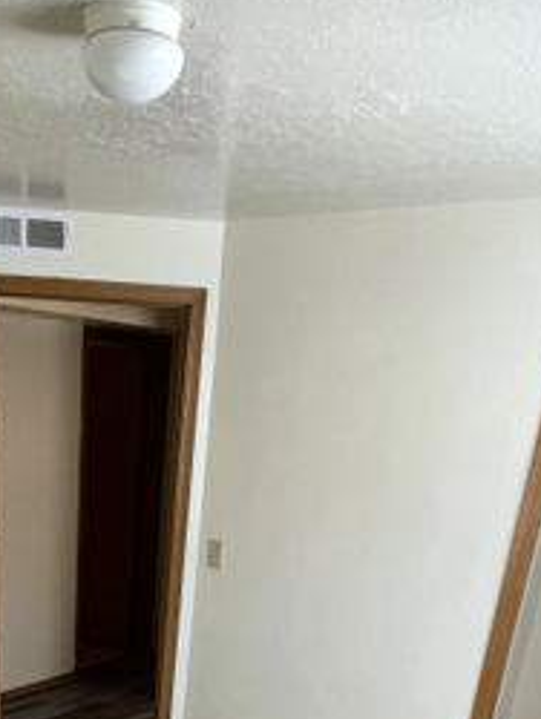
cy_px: 854
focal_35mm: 43
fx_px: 895
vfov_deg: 35.1
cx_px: 101
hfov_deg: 32.6
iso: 64
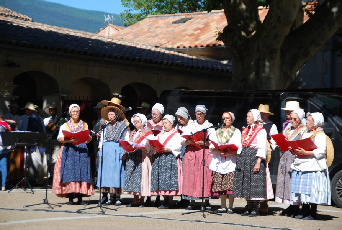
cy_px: 115
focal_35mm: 142
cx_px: 171
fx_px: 1357
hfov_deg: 14.4
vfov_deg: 9.7
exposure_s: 1/500
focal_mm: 95
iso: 140
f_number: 5.6
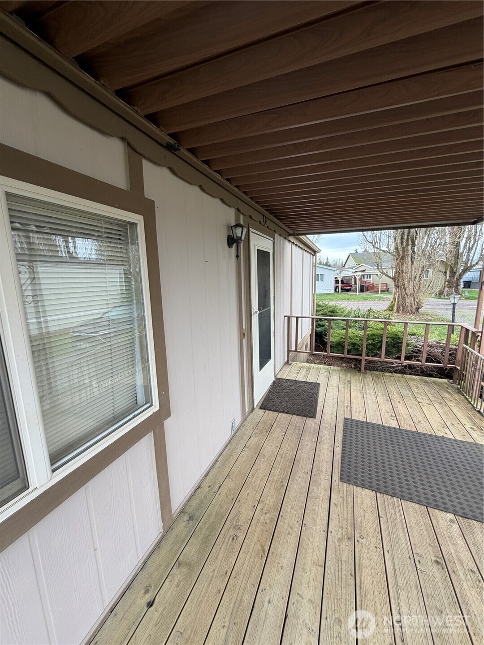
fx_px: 261
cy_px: 322
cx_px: 242
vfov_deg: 102.1
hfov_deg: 85.7
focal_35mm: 14
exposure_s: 1/121
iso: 100
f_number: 2.2
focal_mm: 2.22
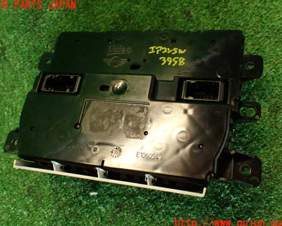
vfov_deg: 43.4
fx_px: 284
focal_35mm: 34
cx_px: 137
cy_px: 114
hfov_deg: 52.8
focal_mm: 5.79
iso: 200
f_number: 2.4
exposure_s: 1/30
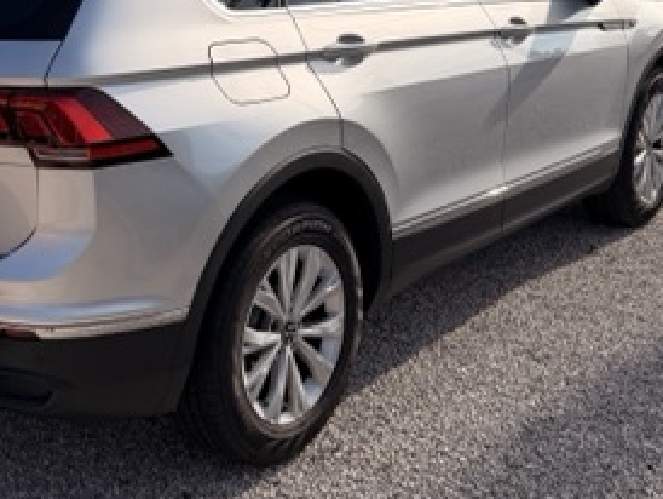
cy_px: 121
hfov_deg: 33.2
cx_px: 123
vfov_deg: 25.8
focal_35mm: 56
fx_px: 1074
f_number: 1.78
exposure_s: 1/6711
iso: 100
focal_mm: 6.76
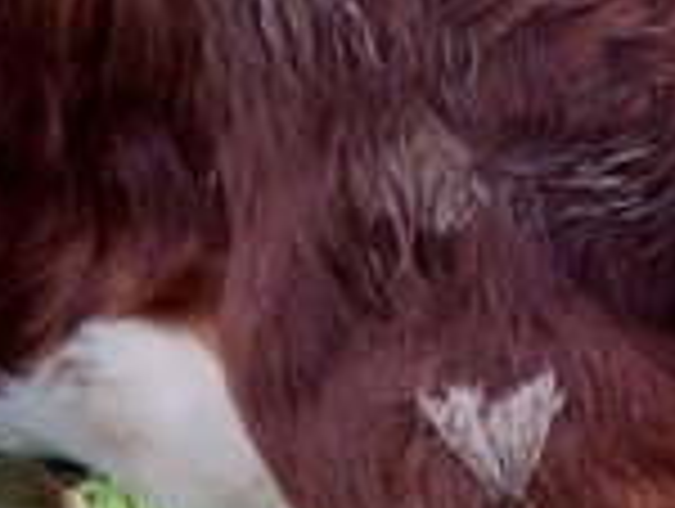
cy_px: 144
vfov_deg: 5.2
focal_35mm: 288
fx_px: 5625
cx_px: 1089
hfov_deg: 6.7
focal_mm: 6.25
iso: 197
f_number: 2.4
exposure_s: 1/50
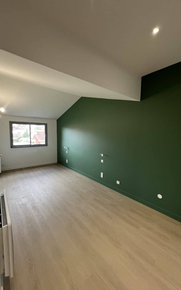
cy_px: 145
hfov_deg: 78.6
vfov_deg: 105.3
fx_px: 110
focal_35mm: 14
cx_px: 87
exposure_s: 1/100
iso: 160
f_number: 1.8
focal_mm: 1.57
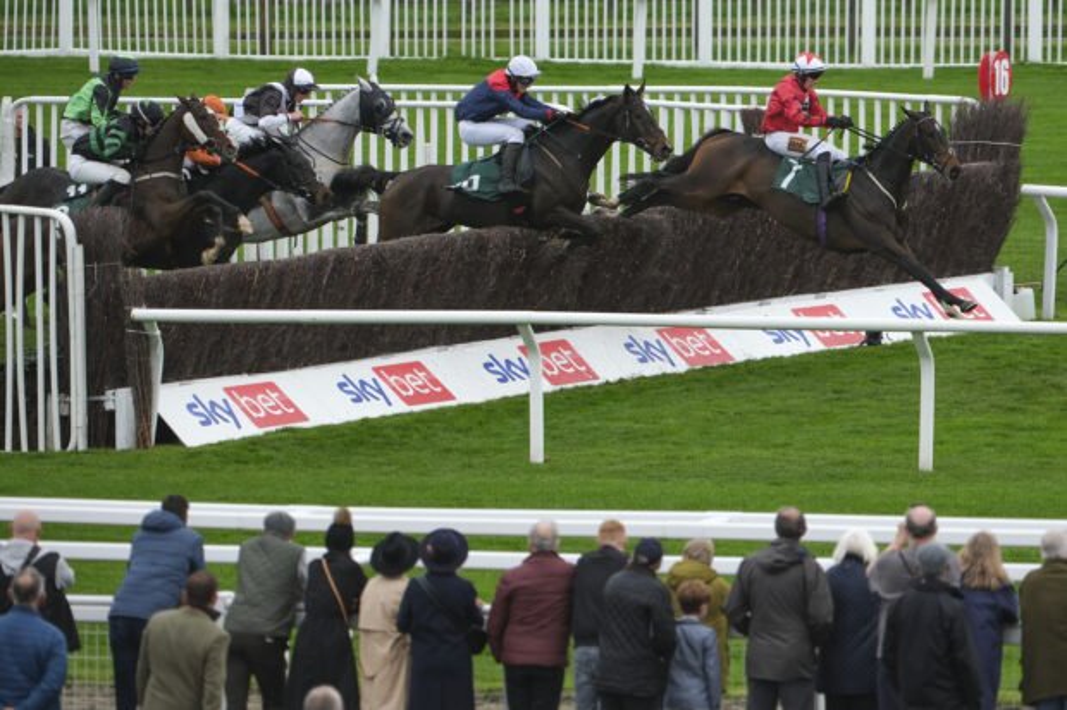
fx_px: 12444
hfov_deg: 4.9
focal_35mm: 420
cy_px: 355
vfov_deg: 3.3
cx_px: 534
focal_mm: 280
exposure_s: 1/1250
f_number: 3.2
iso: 800
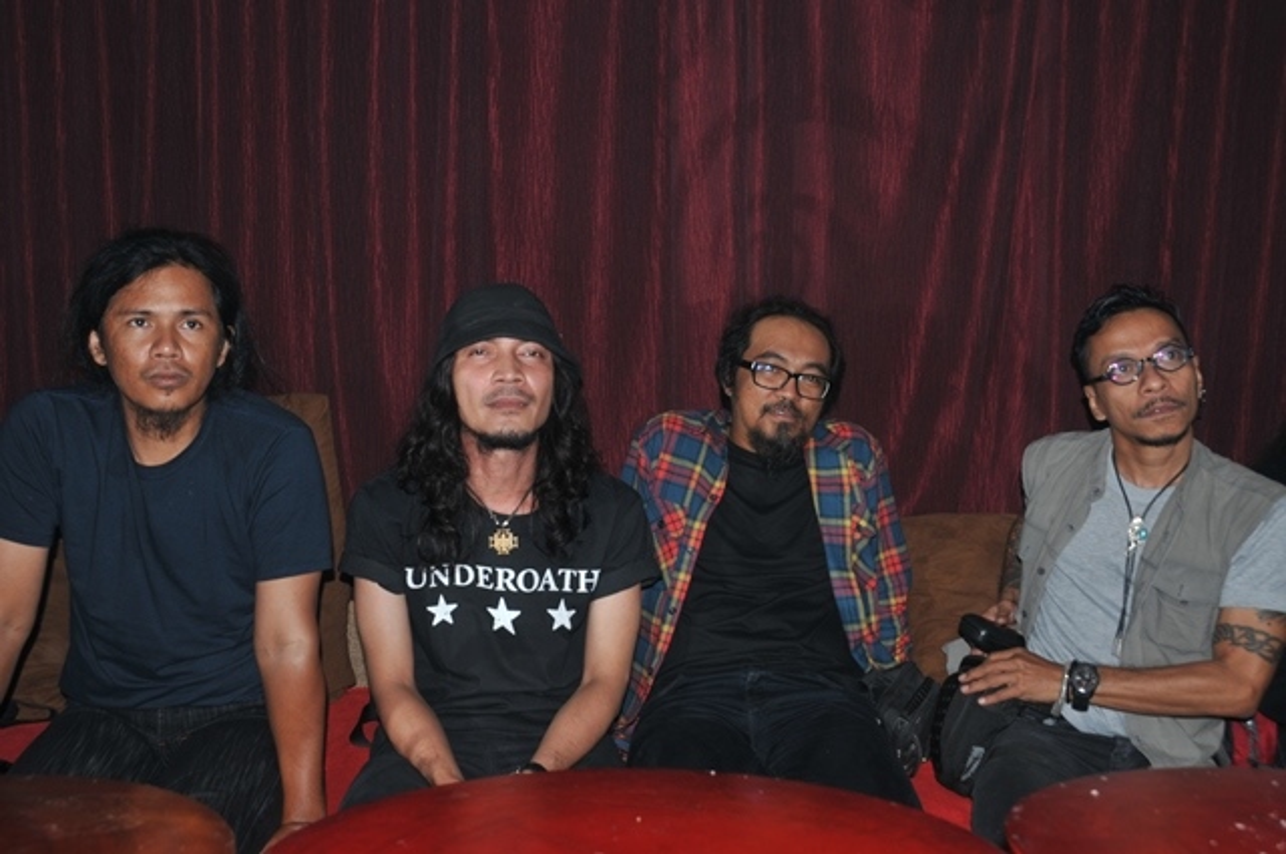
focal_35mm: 36
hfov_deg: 53.2
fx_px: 1284
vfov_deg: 36.8
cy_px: 427
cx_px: 643
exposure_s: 1/60
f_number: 8
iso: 200
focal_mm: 24
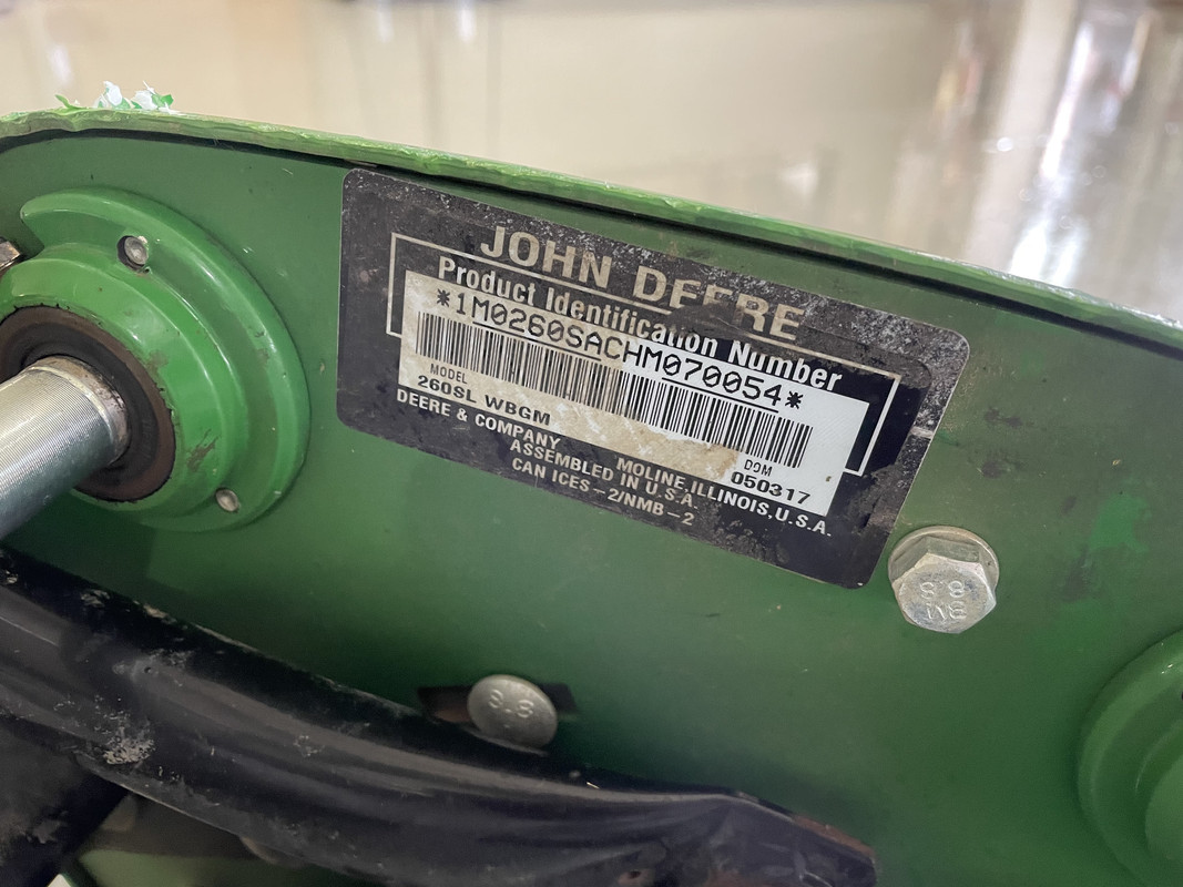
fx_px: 888
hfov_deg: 67.3
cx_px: 592
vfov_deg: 53.1
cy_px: 444
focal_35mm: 26
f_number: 1.6
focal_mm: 4.2
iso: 400
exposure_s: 1/60
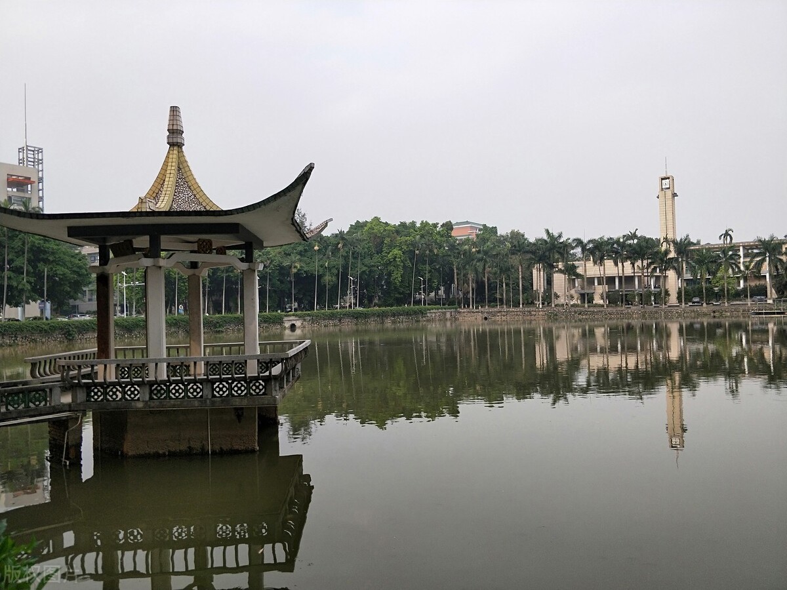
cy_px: 295
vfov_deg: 54.9
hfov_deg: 69.4
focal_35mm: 25
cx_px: 394
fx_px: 568
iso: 33
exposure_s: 1/751
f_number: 1.7
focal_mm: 4.27
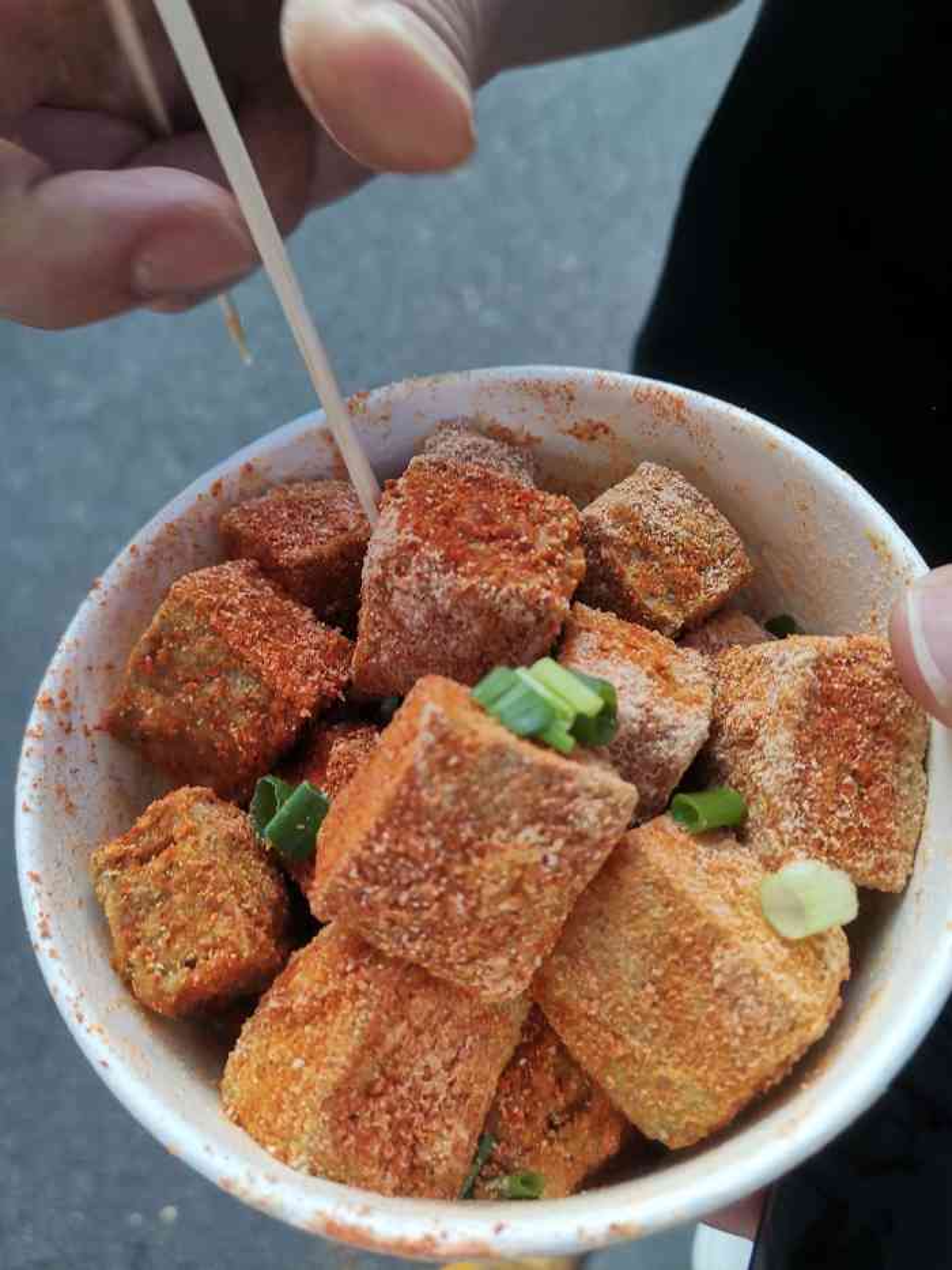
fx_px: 953
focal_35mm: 26
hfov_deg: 53.1
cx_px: 476
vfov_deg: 67.3
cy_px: 635
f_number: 1.8
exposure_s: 1/103
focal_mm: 5.5
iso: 50
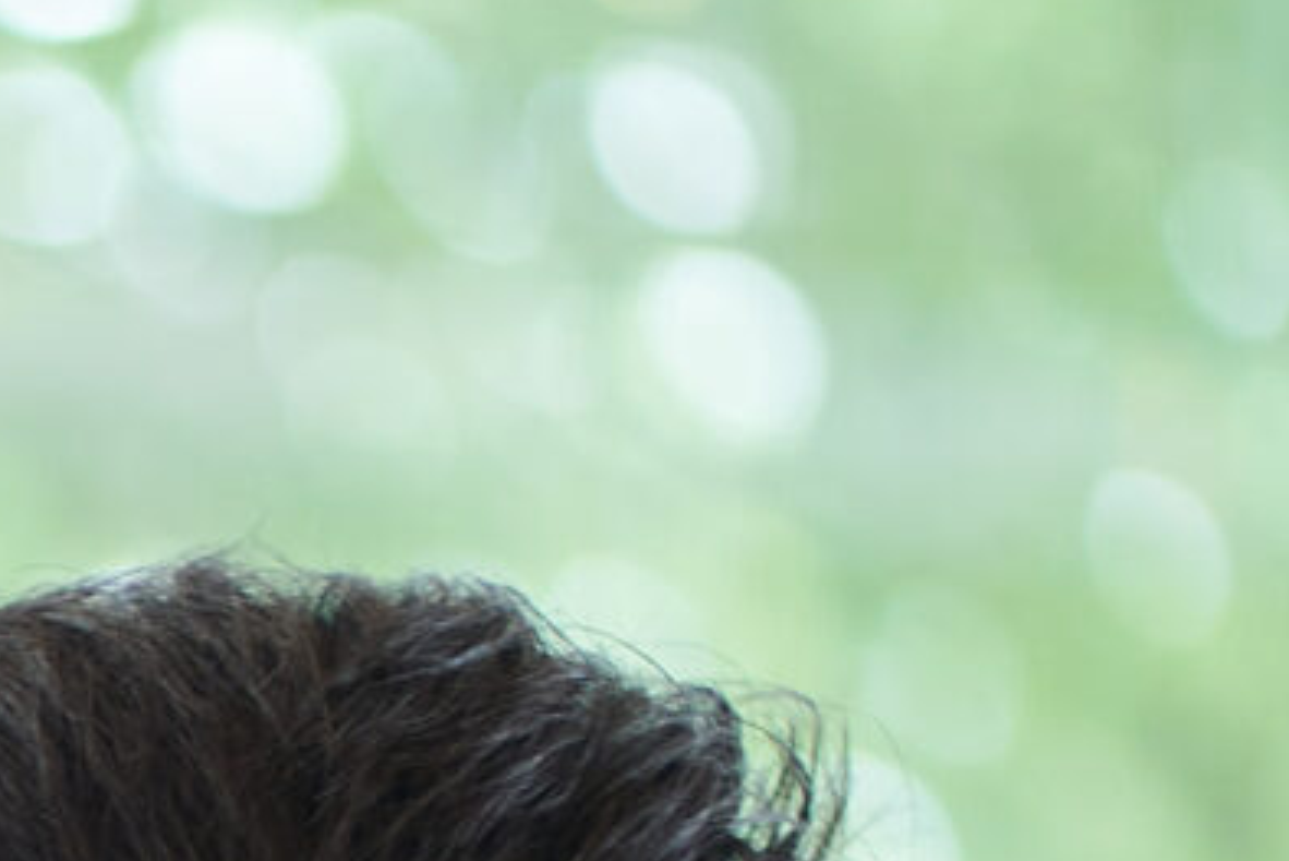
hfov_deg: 3.7
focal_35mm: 552
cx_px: -2136
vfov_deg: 2.5
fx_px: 19771
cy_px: 2175
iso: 200
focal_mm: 85
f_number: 2
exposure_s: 1/100
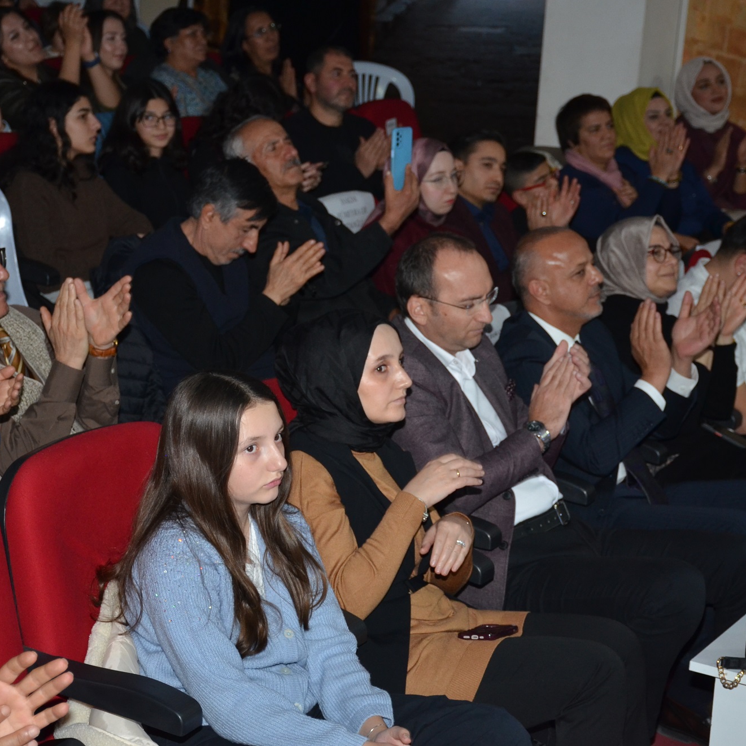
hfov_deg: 20.0
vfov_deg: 20.0
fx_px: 2112
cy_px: 373
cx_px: 334
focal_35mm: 87
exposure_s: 1/60
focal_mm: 45
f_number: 4.5
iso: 800
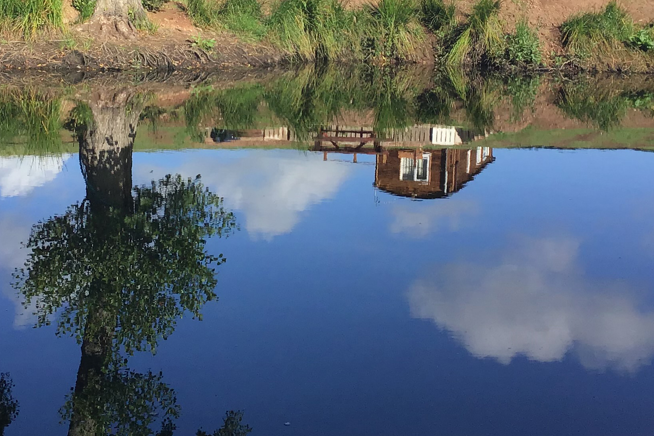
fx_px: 1163
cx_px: 294
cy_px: 93
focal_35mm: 64
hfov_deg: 31.4
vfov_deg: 21.0
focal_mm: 3.3
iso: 25
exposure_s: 1/831
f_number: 2.4
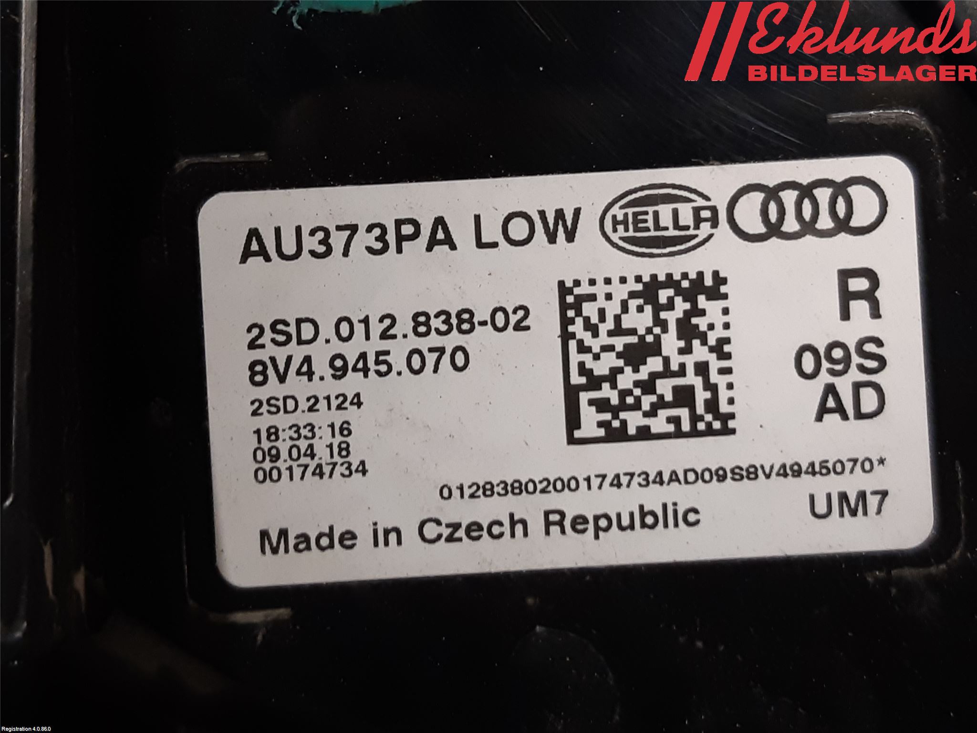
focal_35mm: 26
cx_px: 488
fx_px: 734
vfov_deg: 53.1
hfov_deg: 67.3
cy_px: 366
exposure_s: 1/50
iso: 100
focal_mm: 3.93
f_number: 1.7
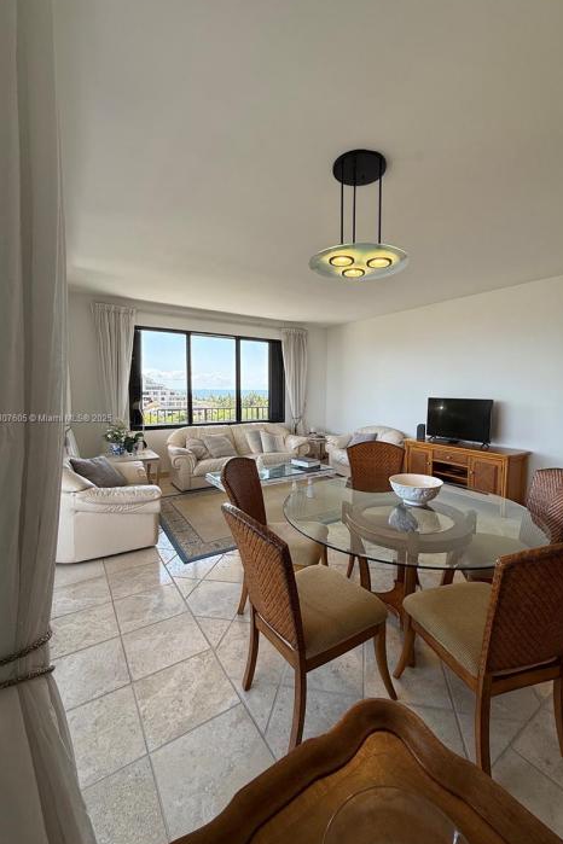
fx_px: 352
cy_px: 419
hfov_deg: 77.2
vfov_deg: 100.4
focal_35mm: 15
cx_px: 306
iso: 64
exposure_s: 1/169
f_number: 2.2
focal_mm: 2.22
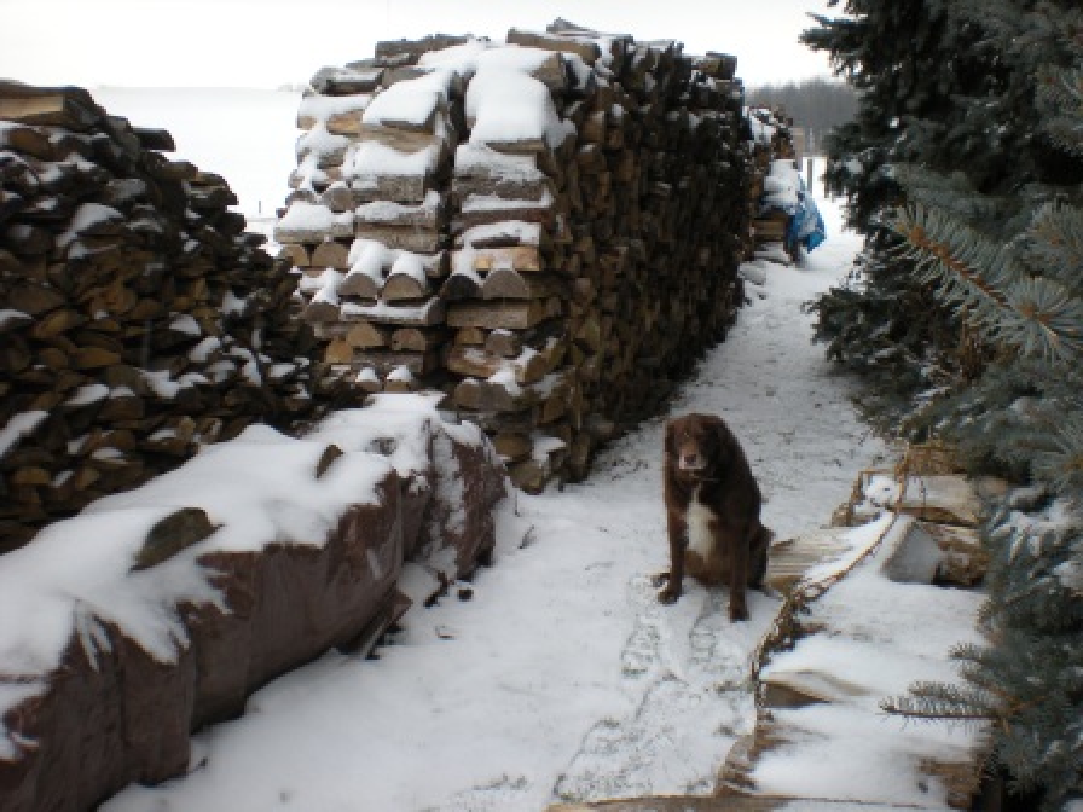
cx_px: 542
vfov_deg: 37.7
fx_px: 1189
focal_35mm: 38
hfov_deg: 49.0
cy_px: 406
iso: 64
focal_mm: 6.3
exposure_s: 1/133
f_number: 4.6
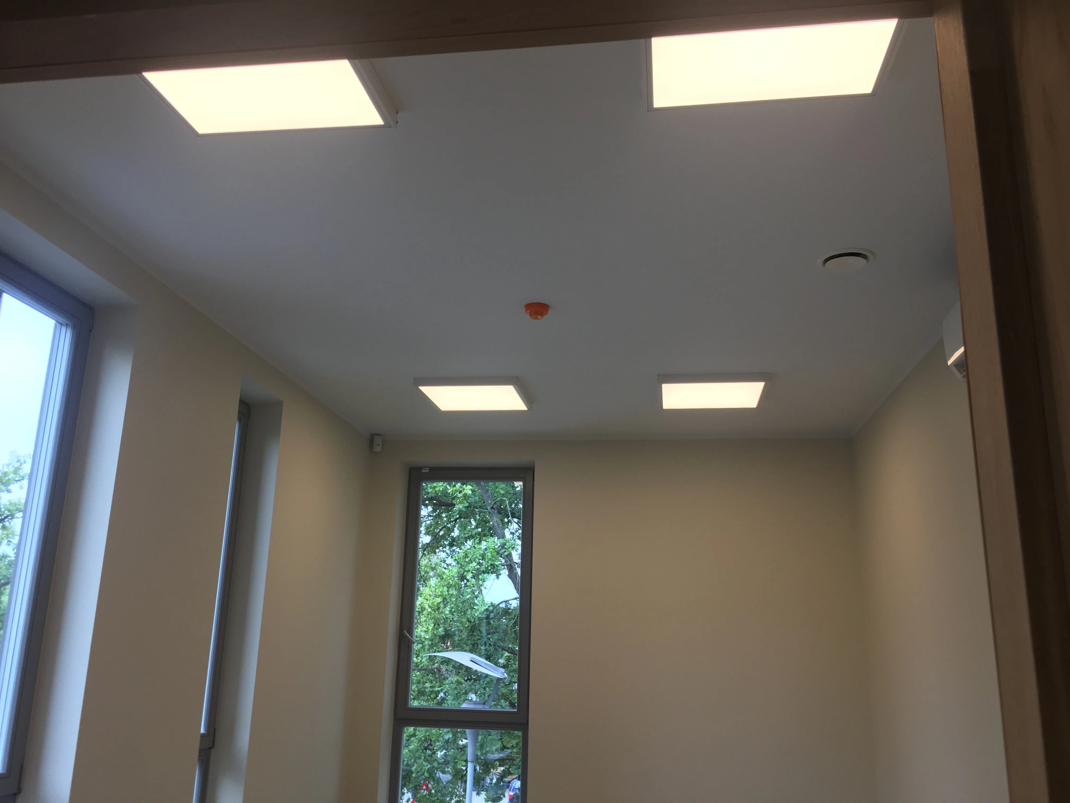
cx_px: 535
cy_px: 402
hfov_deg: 61.7
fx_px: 896
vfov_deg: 48.2
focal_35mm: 29
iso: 32
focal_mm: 4.15
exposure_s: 1/100
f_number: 2.2
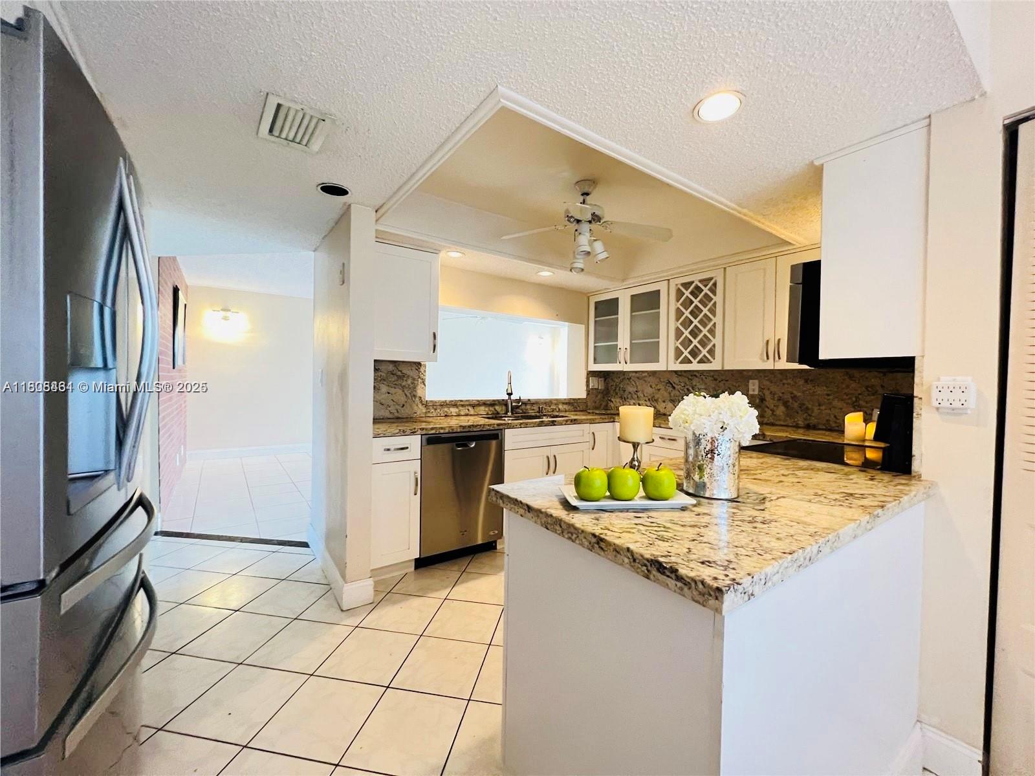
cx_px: 518
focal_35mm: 13
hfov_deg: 106.2
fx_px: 389
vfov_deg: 89.9
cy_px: 388
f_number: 1.8
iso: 400
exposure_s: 1/60
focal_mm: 1.57
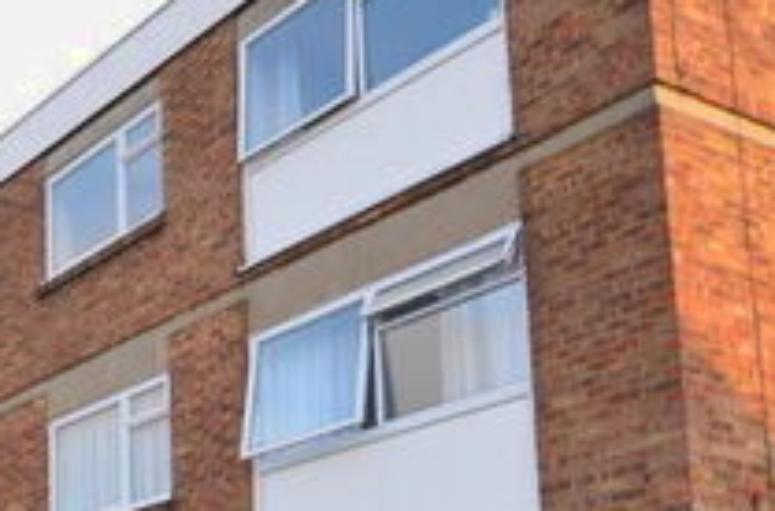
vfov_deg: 21.4
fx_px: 1241
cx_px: -252
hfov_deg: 28.1
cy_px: 635
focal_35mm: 58
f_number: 3.2
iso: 100
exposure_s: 1/200
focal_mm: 11.5
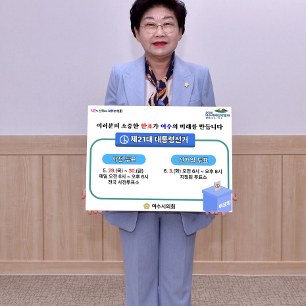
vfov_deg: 26.7
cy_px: 100
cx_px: 144
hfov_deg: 26.9
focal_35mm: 64
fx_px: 640
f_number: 6.3
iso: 640
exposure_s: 1/200
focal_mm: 35
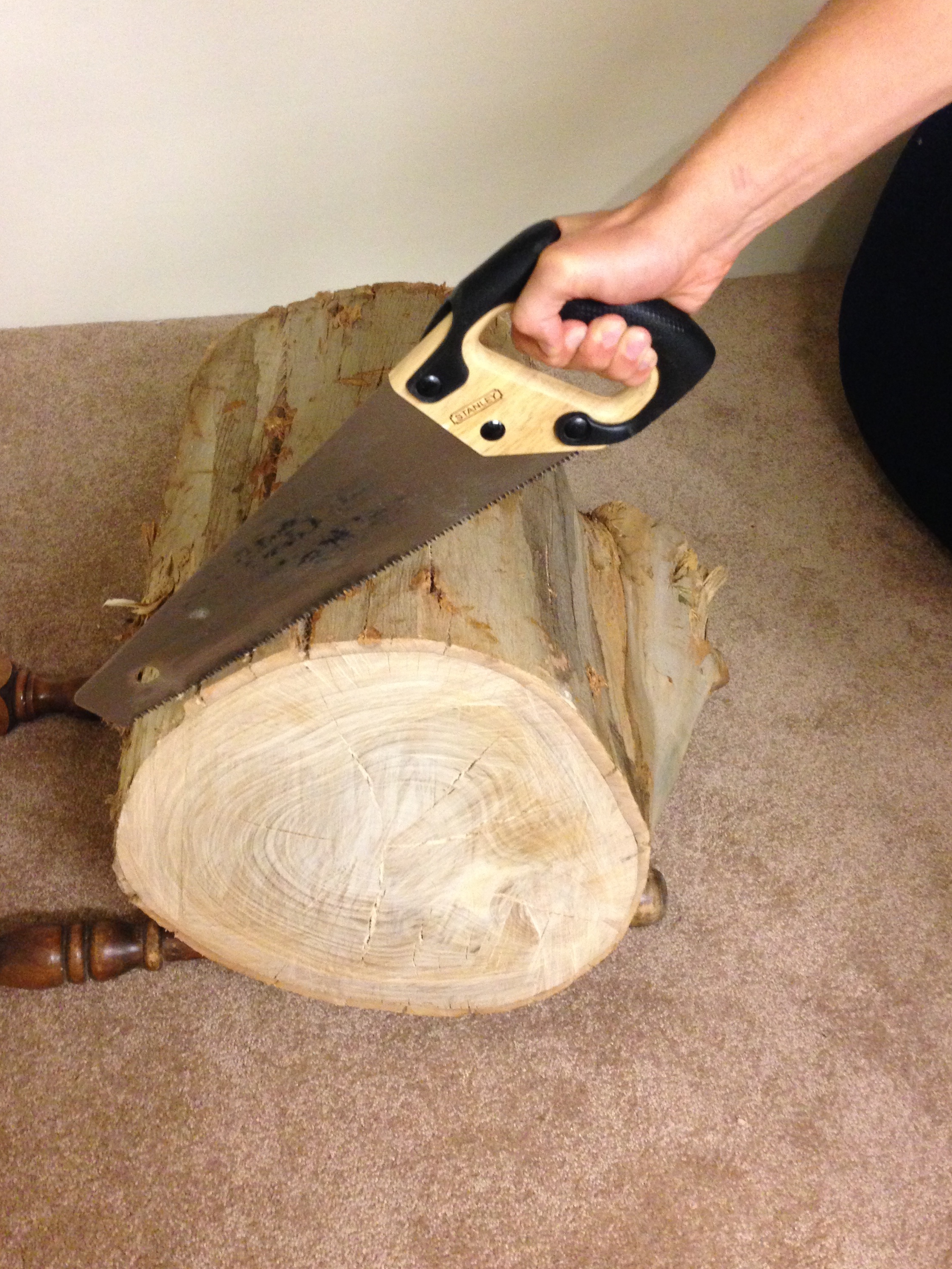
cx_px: 462
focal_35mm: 36
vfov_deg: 51.3
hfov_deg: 39.7
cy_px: 581
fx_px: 1320
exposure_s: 1/15
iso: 400
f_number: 2.4
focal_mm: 4.13
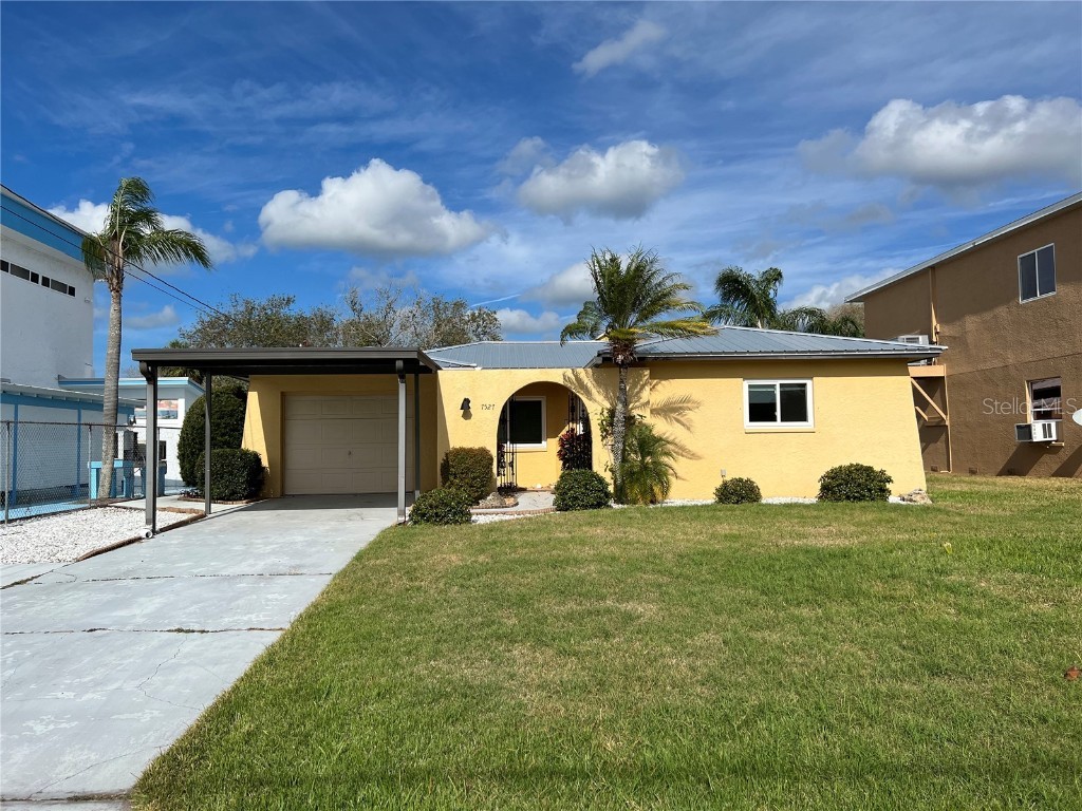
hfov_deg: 67.3
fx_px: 813
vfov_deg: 53.1
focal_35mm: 26
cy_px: 406
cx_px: 541
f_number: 1.5
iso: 50
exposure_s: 1/8000
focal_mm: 5.7
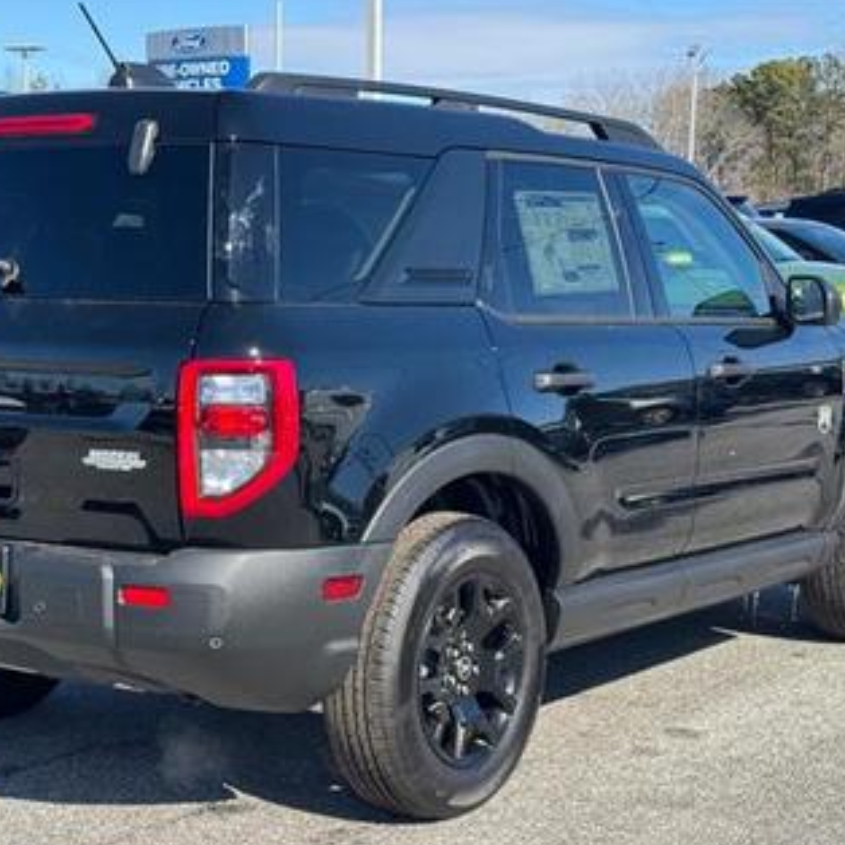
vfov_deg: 25.3
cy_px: 490
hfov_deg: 25.3
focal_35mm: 68
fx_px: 1878
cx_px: 339
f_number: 1.78
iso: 64
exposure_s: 1/1724
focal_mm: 6.76
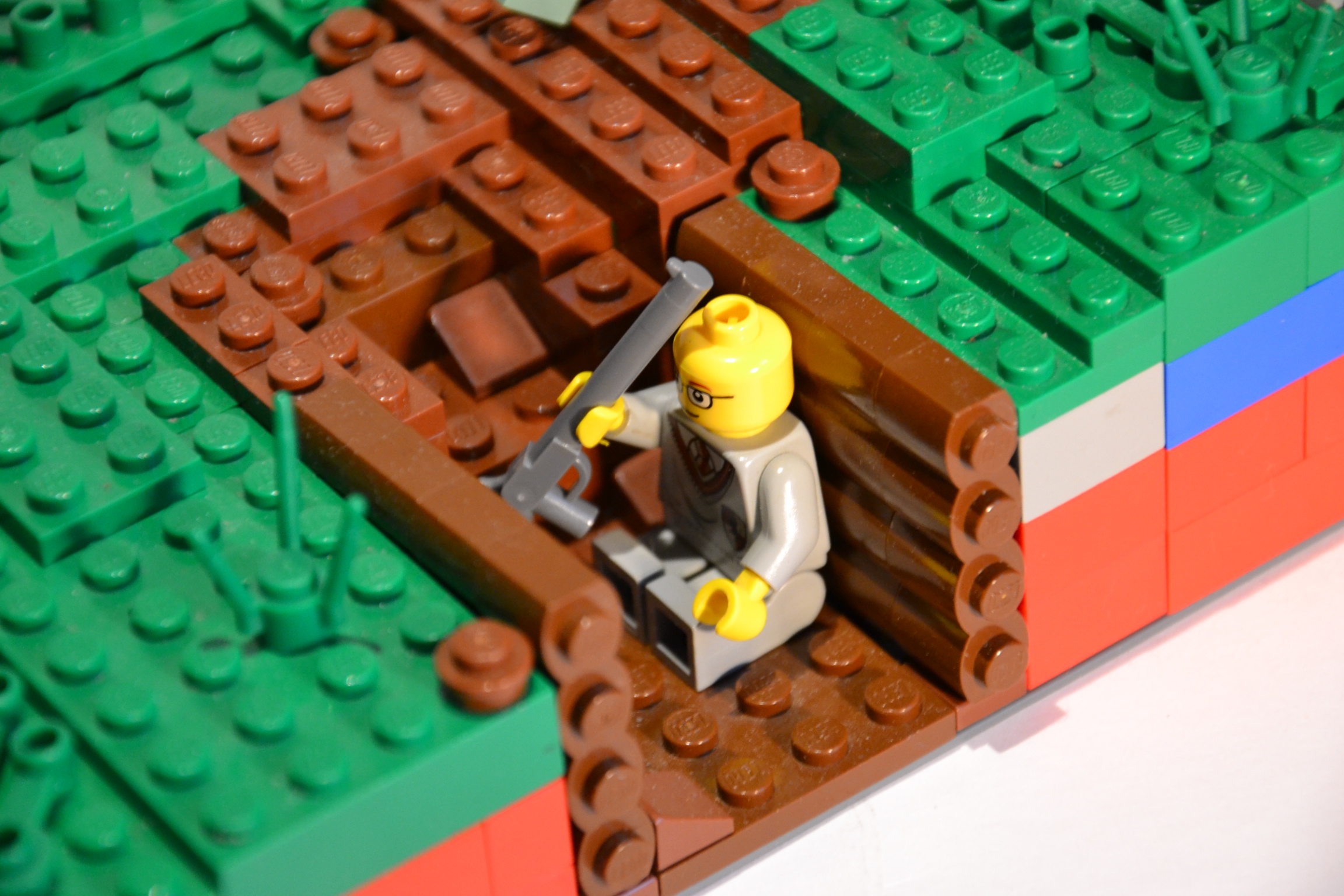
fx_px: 5880
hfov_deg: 13.0
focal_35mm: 158
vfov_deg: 8.7
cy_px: 448
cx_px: 672
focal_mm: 105
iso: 1600
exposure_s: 1/60
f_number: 5.6
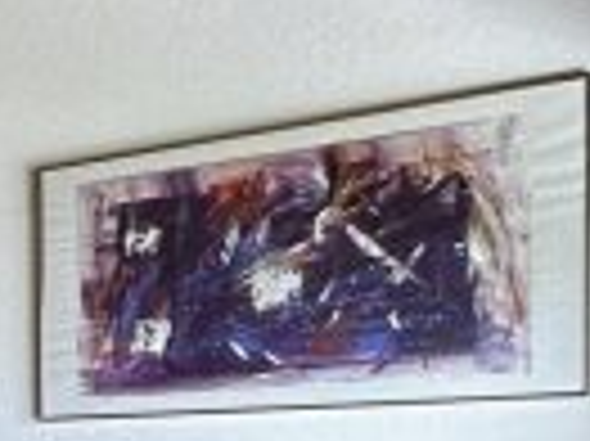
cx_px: -923
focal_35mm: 75
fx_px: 1277
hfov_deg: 14.0
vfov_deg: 18.7
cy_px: 515
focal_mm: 2.22
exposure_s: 1/100
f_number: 2.2
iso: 160
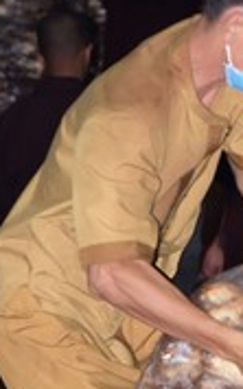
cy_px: -4
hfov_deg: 3.6
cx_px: 449
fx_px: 3874
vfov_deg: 5.7
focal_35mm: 365
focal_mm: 98
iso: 2000
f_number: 5.6
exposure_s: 1/160
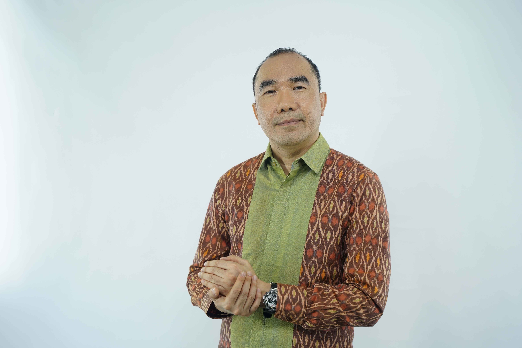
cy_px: 174
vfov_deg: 27.0
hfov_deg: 39.6
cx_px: 261
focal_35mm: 50
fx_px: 725
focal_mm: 50
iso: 500
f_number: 4
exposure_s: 1/50
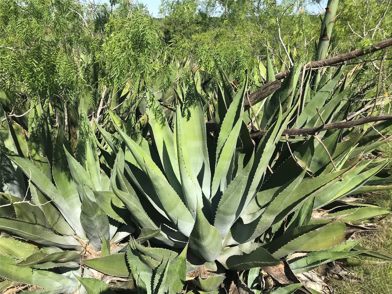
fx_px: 317
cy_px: 147
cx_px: 196
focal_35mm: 28
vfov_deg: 49.7
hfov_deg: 63.4
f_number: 1.8
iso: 20
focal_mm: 3.99
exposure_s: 1/1709
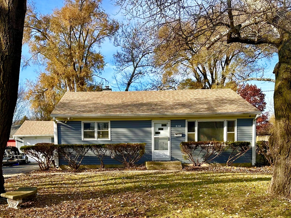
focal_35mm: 39
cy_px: 157
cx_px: 128
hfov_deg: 47.7
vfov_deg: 36.2
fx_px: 328
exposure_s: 1/2203
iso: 80
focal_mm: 6.86
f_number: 1.78
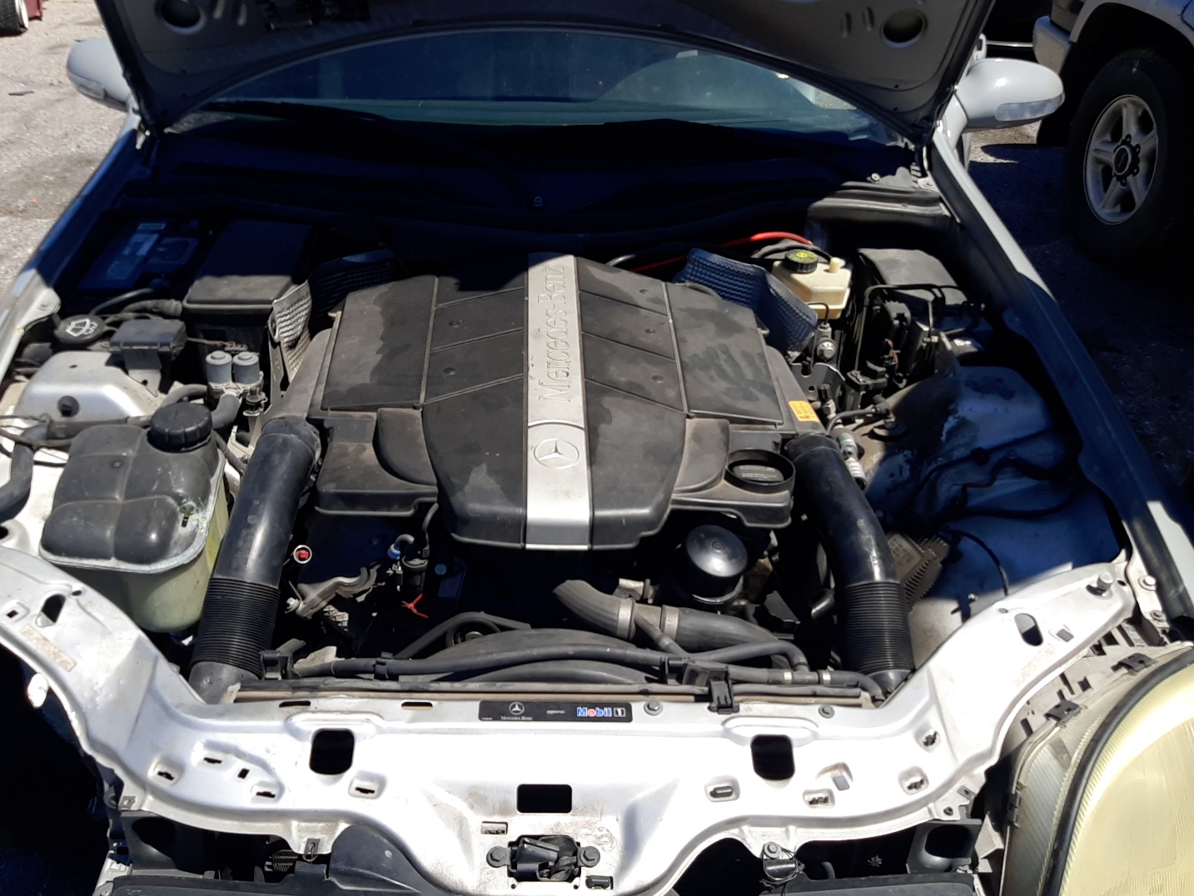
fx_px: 1000
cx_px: 540
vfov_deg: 48.2
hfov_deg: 61.5
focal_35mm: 29
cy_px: 441
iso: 40
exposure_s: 1/3333
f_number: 1.7
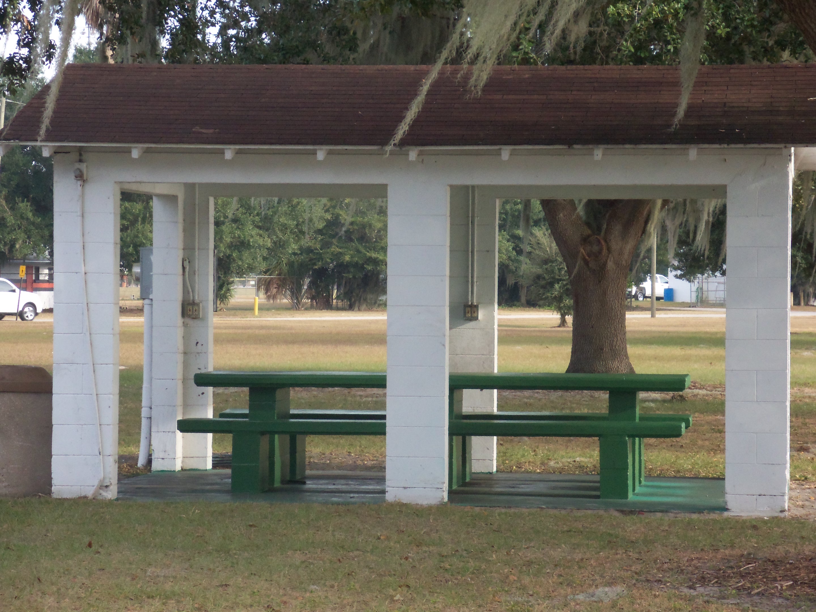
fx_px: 3300
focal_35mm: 140
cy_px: 306
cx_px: 408
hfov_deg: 14.1
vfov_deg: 10.6
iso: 200
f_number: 5.7
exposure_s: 1/200
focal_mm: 25.3
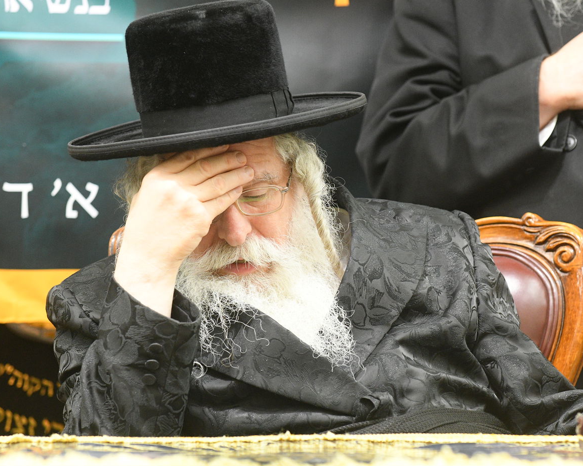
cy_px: 233
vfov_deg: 5.9
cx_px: 290
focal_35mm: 263
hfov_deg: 7.4
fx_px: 4538
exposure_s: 1/80
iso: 2500
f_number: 4
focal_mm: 155
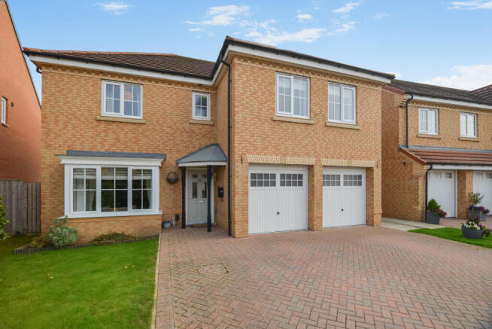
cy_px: 164
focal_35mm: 15
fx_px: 205
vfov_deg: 77.4
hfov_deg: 100.4
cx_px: 246
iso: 100
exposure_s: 1/200
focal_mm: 15
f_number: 8
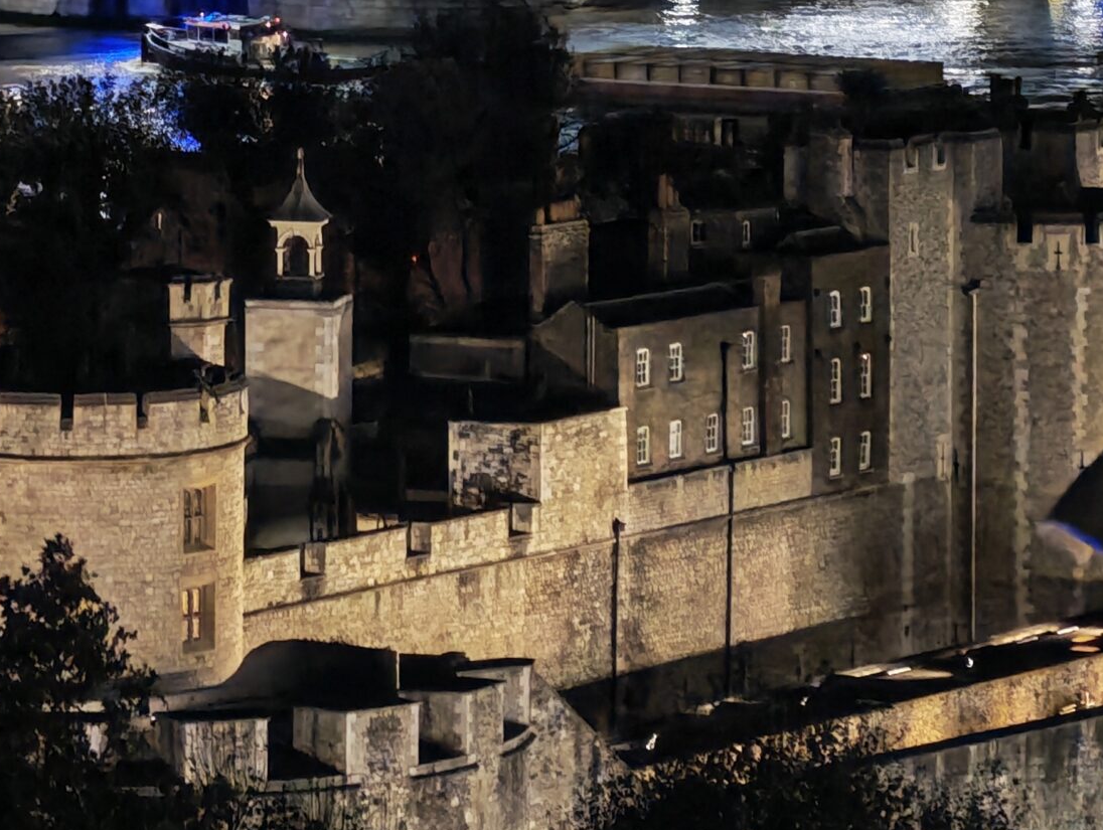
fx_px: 7976
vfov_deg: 5.9
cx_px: 259
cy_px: -127
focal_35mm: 250
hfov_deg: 7.9
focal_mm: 22.48
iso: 5000
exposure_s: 1/60
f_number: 2.6
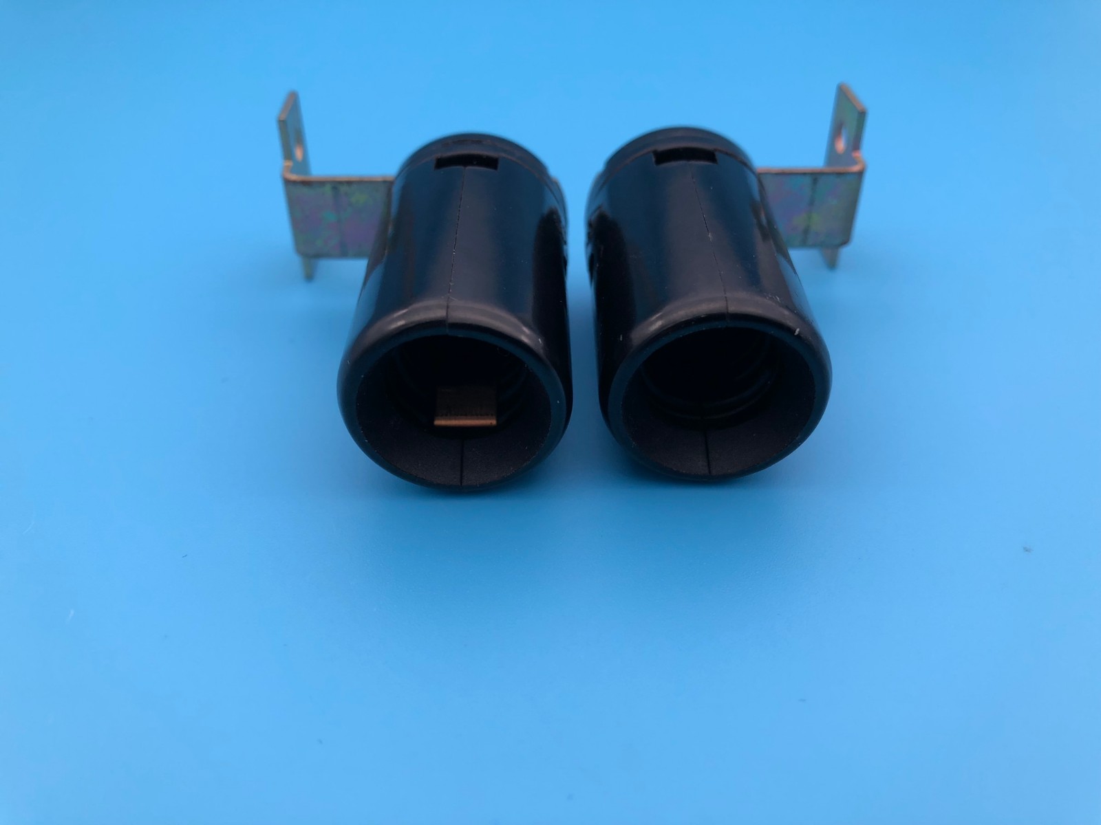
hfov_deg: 61.7
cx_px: 550
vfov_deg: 48.2
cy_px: 412
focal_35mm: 29
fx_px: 922
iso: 20
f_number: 1.8
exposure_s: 1/489
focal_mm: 3.99
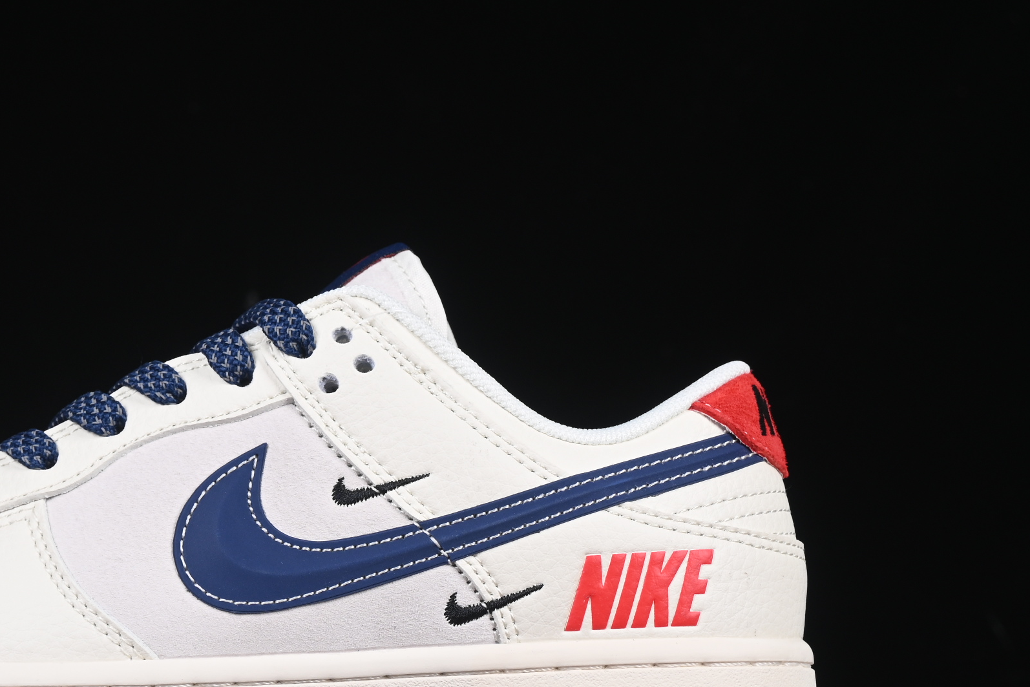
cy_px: 401
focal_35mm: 131
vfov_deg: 10.5
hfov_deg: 15.6
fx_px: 3748
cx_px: 236
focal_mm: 50
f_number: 8
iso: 160
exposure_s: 1/80
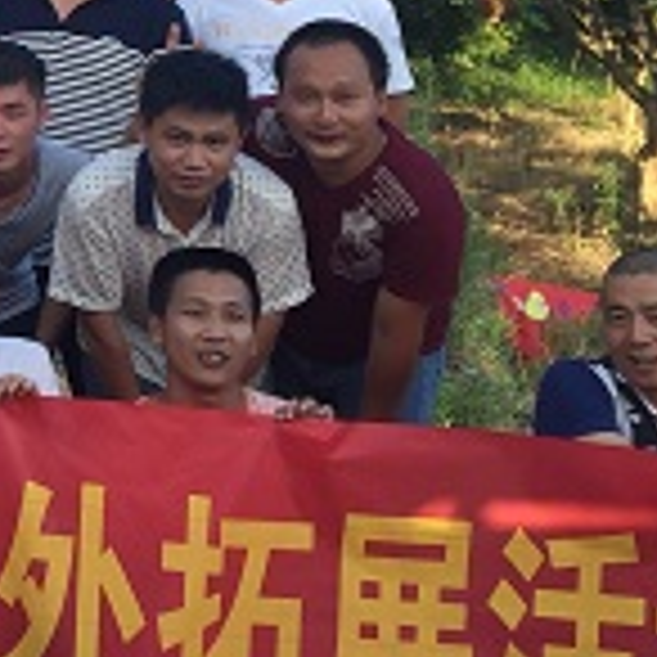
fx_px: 2255
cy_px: 54
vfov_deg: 16.3
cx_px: -536
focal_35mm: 105
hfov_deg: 14.5
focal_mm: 4.15
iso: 32
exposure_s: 1/321
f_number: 2.2
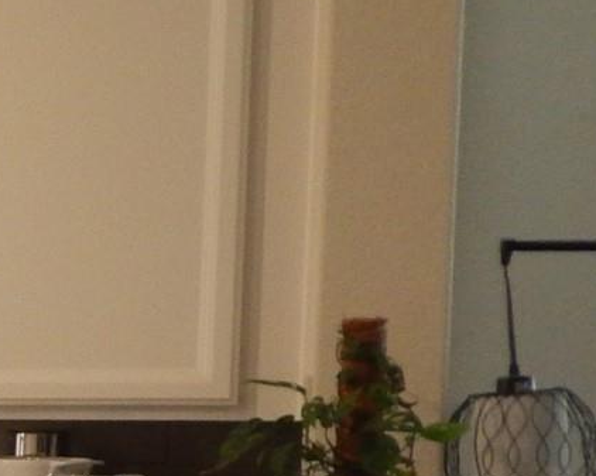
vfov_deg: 13.8
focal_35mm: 109
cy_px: 552
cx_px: -811
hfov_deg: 13.3
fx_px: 1921
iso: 220
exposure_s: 1/30
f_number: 3
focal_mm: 4
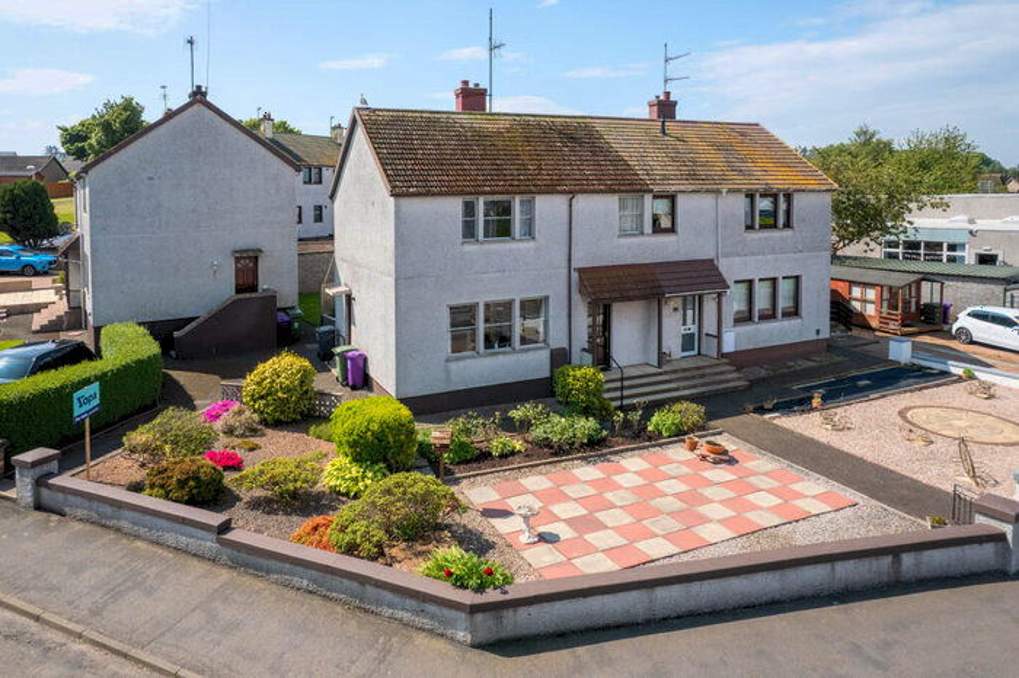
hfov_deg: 78.6
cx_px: 510
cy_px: 339
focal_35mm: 22
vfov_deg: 57.2
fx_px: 622
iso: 130
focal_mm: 8.38
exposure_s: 1/320
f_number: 2.8
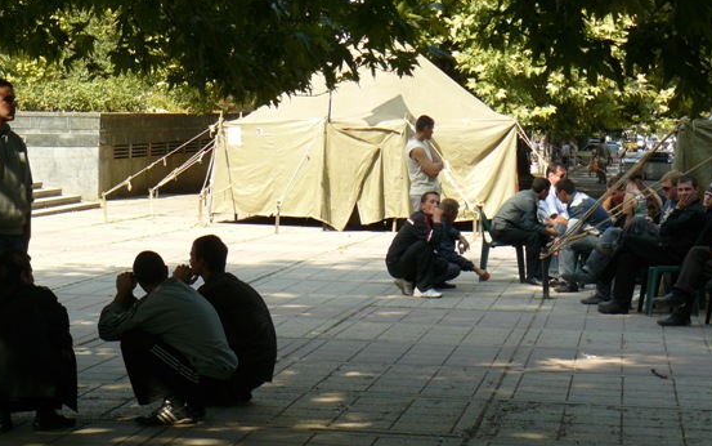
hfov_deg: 20.2
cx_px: 359
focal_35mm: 103
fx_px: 1999
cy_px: 241
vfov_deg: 12.7
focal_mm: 14
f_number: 4
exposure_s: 1/250
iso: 100
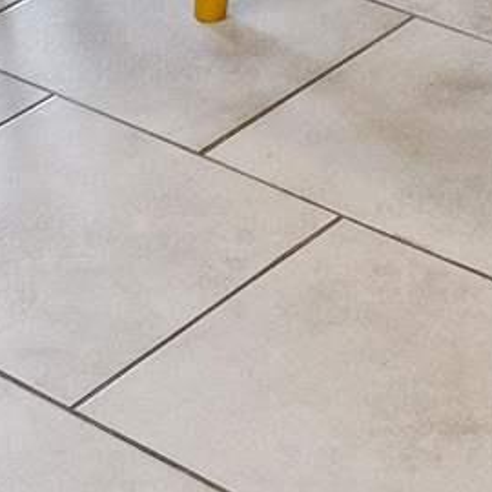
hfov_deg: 12.0
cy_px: -1111
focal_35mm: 145
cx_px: 313
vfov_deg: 9.0
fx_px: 2332
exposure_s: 1/250
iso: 1250
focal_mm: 10
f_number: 8
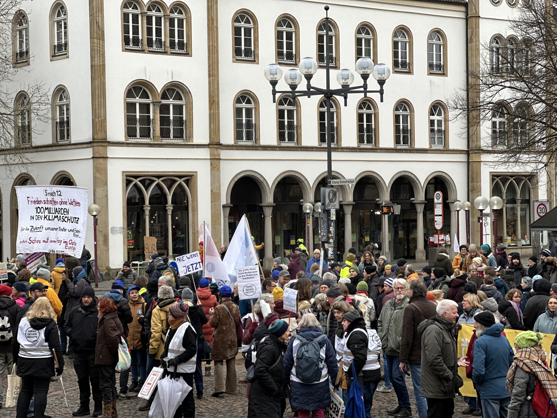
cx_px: 278
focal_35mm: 77
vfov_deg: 19.1
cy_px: 209
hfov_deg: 25.3
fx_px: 1239
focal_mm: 9
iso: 32
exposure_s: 1/121
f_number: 2.8
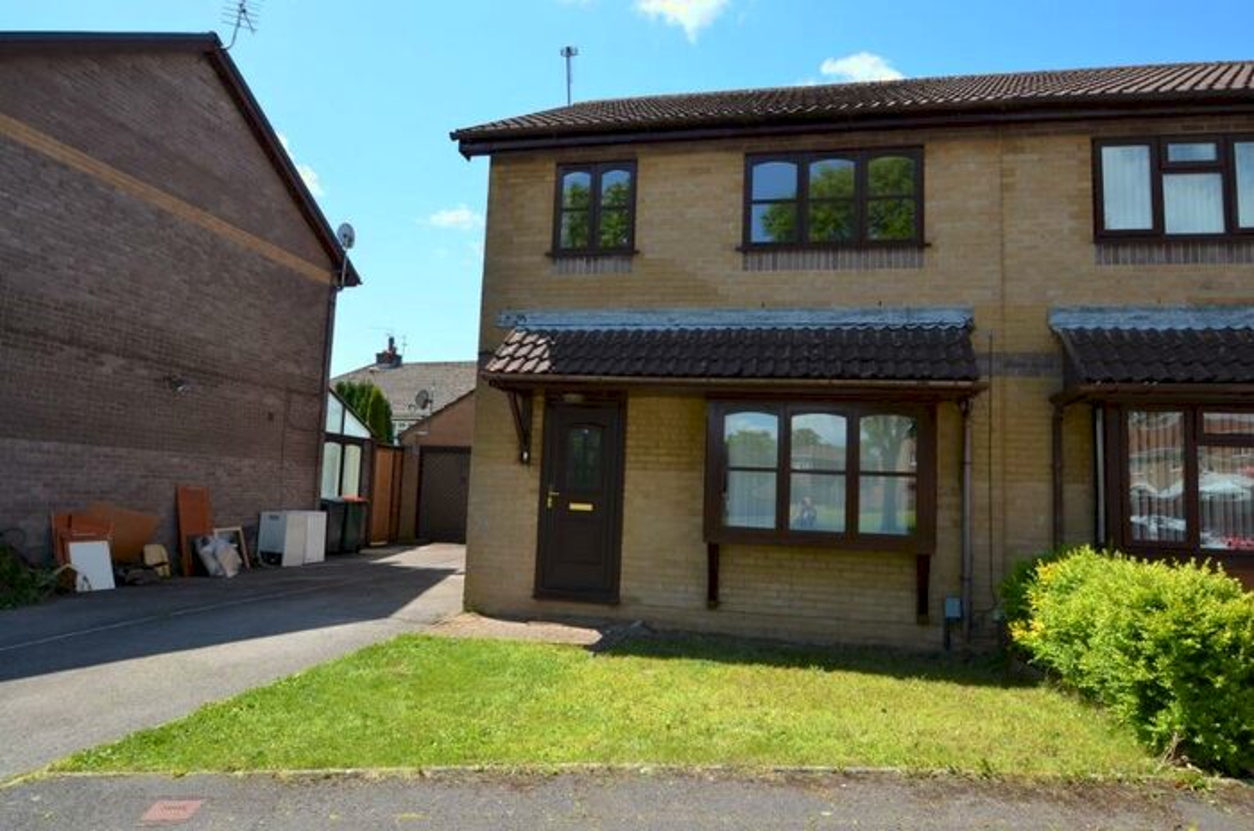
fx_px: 782
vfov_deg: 56.0
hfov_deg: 77.4
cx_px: 627
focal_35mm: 22
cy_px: 416
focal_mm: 15
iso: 200
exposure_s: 1/250
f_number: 8
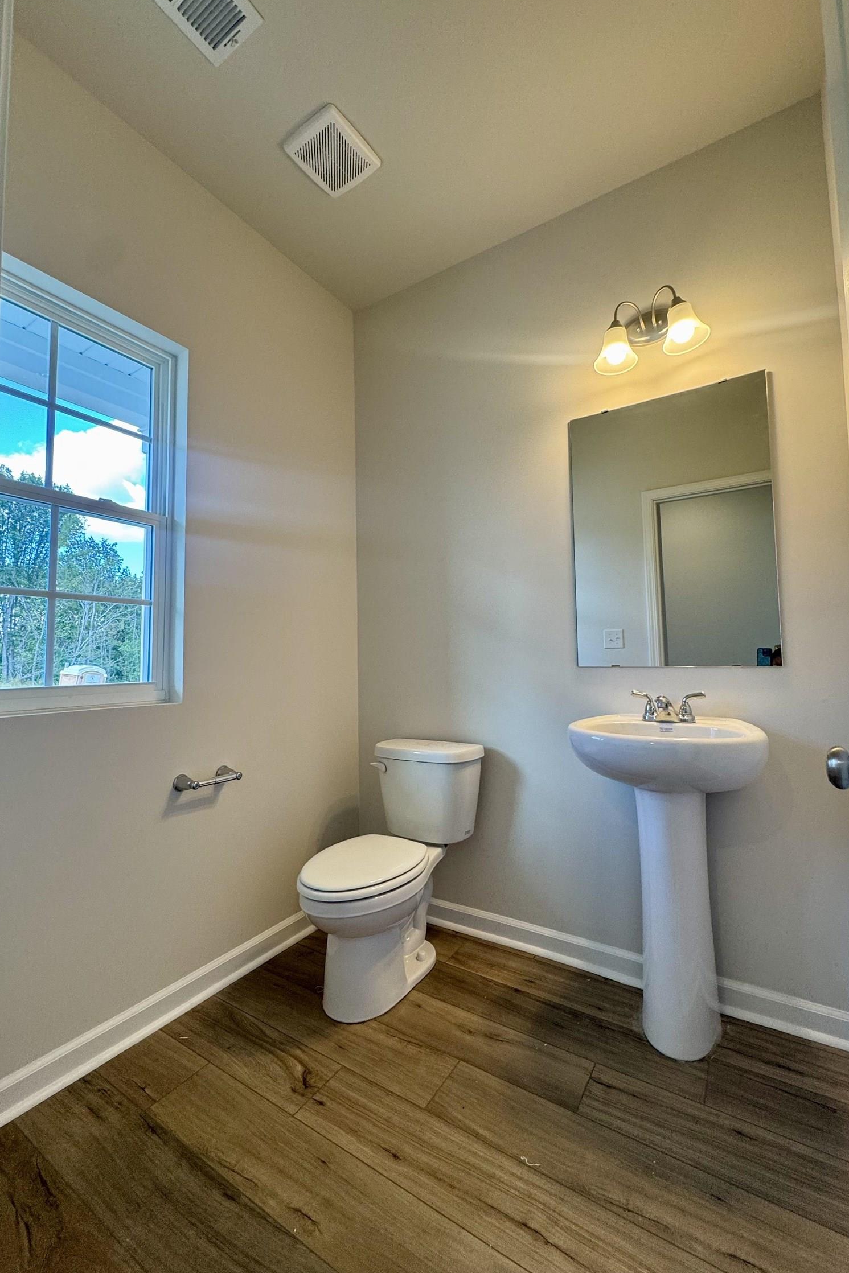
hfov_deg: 77.3
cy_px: 620
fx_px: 531
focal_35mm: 15
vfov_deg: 100.4
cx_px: 419
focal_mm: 2.22
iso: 125
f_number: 2.2
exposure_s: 1/120
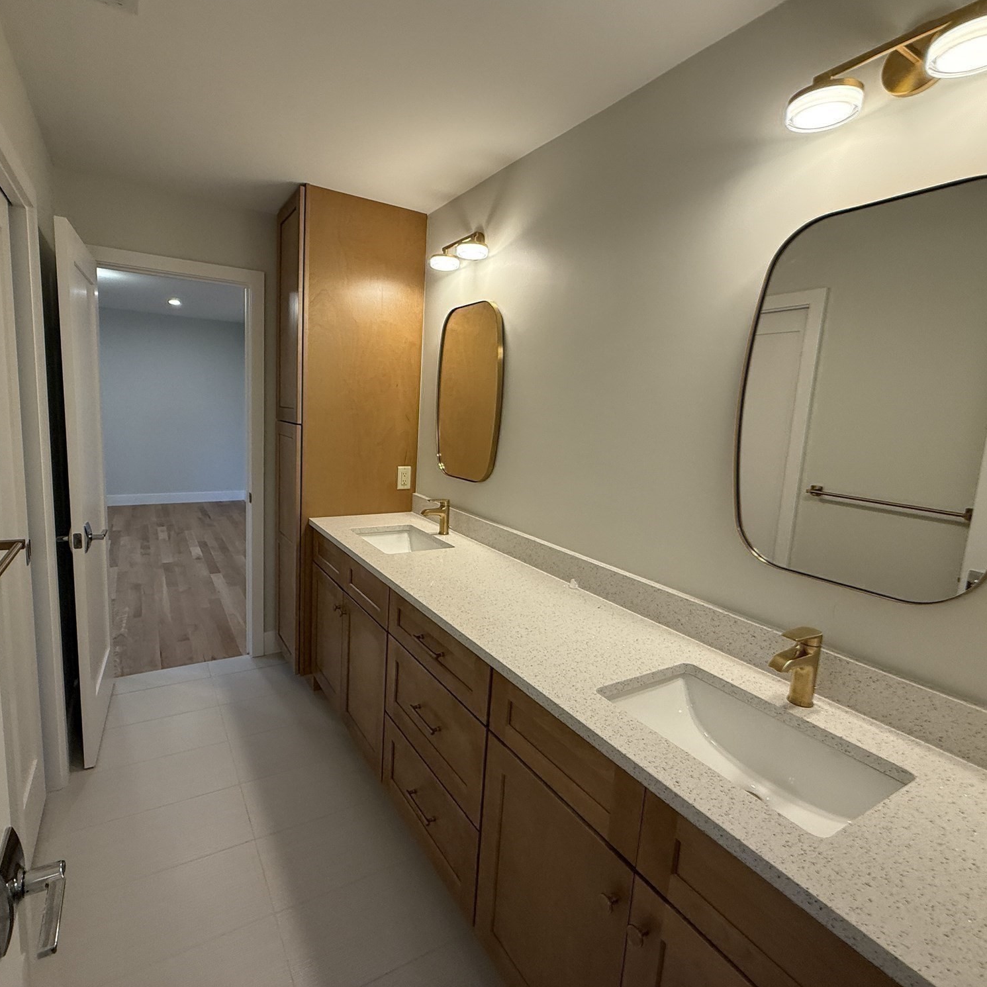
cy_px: 483
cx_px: 447
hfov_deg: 83.7
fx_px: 548
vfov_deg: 84.0
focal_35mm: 17
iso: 160
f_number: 2.2
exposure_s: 1/120
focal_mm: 2.22
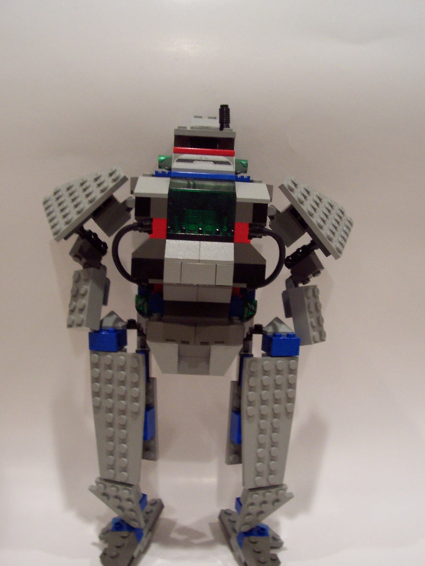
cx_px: 212
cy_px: 283
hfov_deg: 38.7
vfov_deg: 50.1
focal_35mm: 37
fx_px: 606
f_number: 2.8
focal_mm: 5.6
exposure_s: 1/20
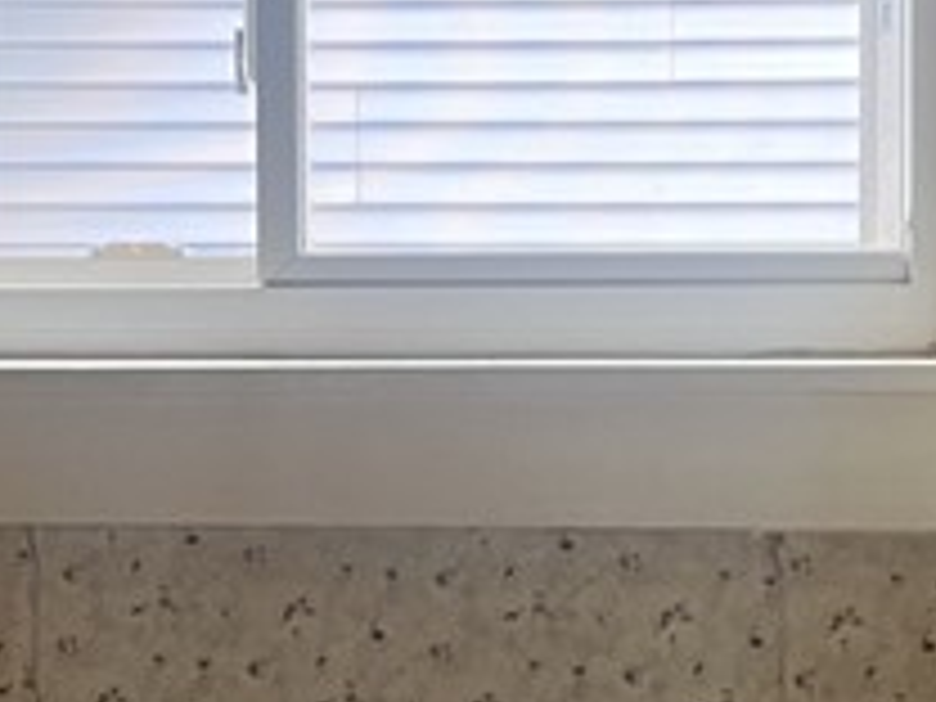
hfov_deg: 15.4
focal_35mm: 128
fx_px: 3461
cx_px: 387
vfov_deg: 11.6
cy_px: 400
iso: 125
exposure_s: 1/60
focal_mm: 5.1
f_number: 1.6
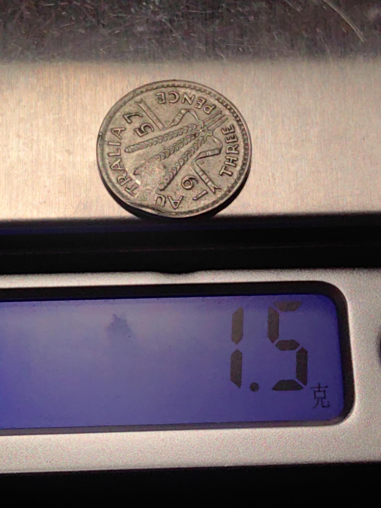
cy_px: 254
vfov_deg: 19.6
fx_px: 1468
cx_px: 190
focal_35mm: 100
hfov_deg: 14.8
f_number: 2
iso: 50
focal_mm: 5.75
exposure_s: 1/1362
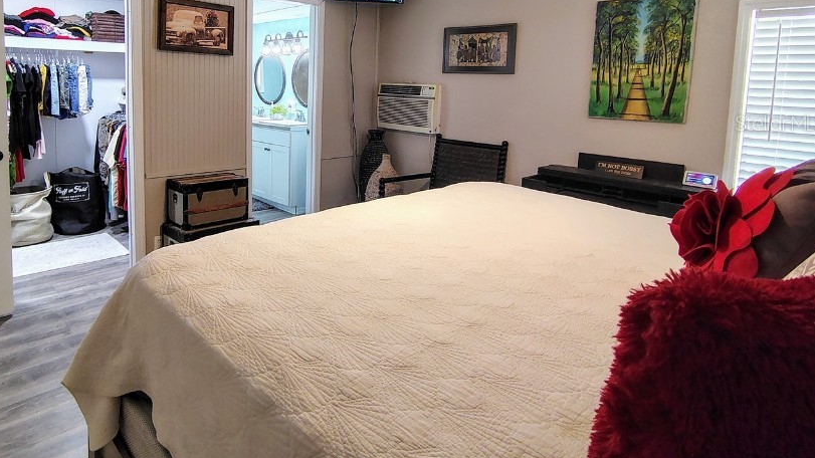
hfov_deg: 80.0
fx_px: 475
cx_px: 316
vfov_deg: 49.7
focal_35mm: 22
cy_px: 123
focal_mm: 2.13
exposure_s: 1/24
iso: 464
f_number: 2.2
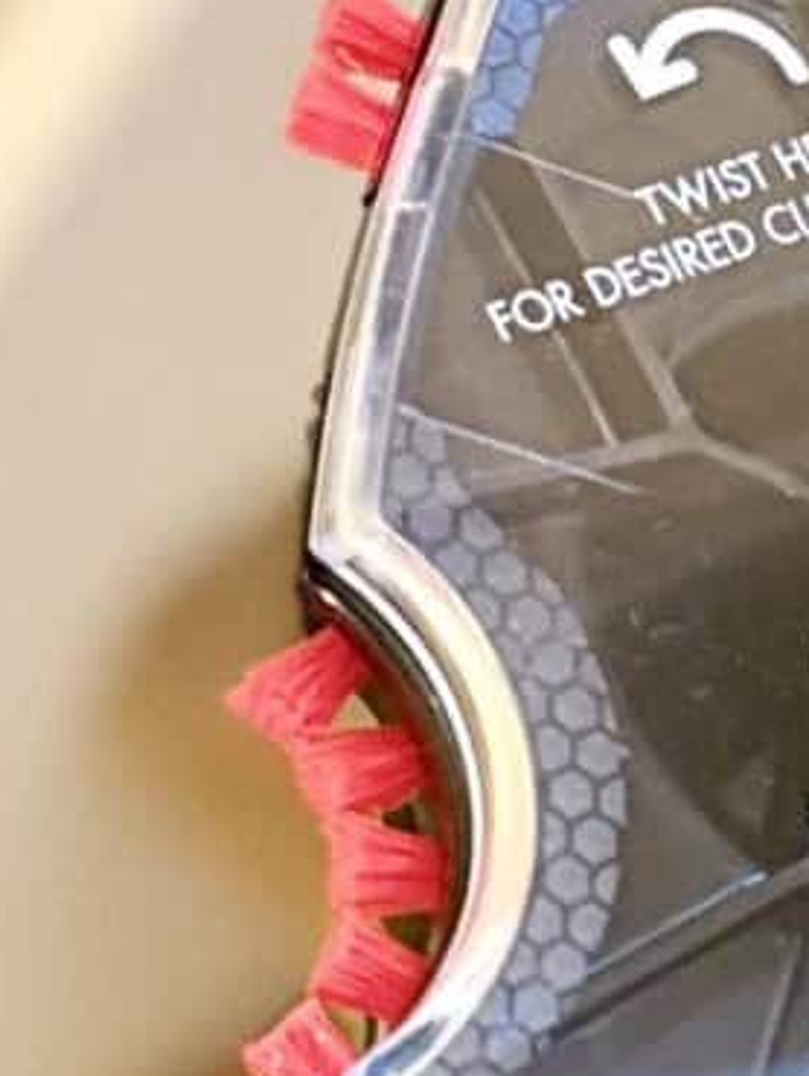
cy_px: 695
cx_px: 1472
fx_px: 5167
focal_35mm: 166
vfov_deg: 11.9
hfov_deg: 8.6
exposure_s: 1/40
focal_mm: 6.8
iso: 800
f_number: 1.8
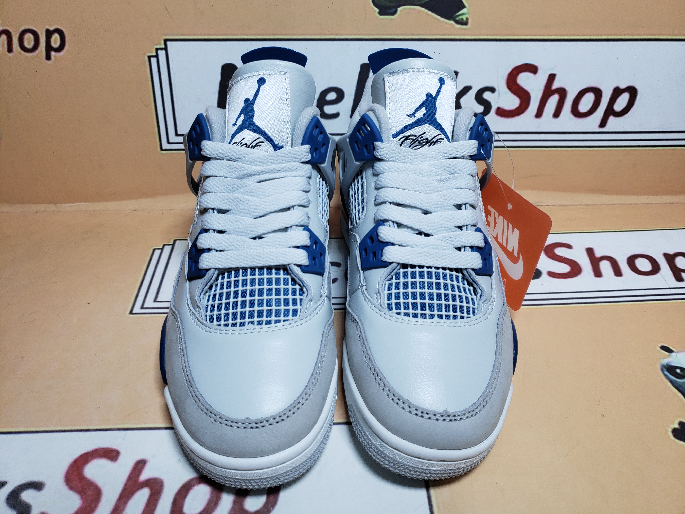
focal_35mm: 26
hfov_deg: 67.3
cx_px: 342
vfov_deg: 53.1
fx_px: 515
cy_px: 257
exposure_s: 1/701
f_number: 1.5
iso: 50
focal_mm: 4.3
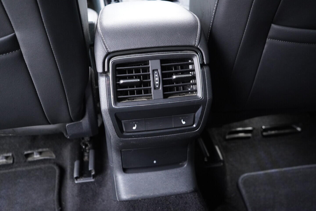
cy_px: 106
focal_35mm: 36
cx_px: 158
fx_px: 316
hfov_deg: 53.1
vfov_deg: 36.9
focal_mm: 24
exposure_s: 1/40
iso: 1600
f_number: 2.8
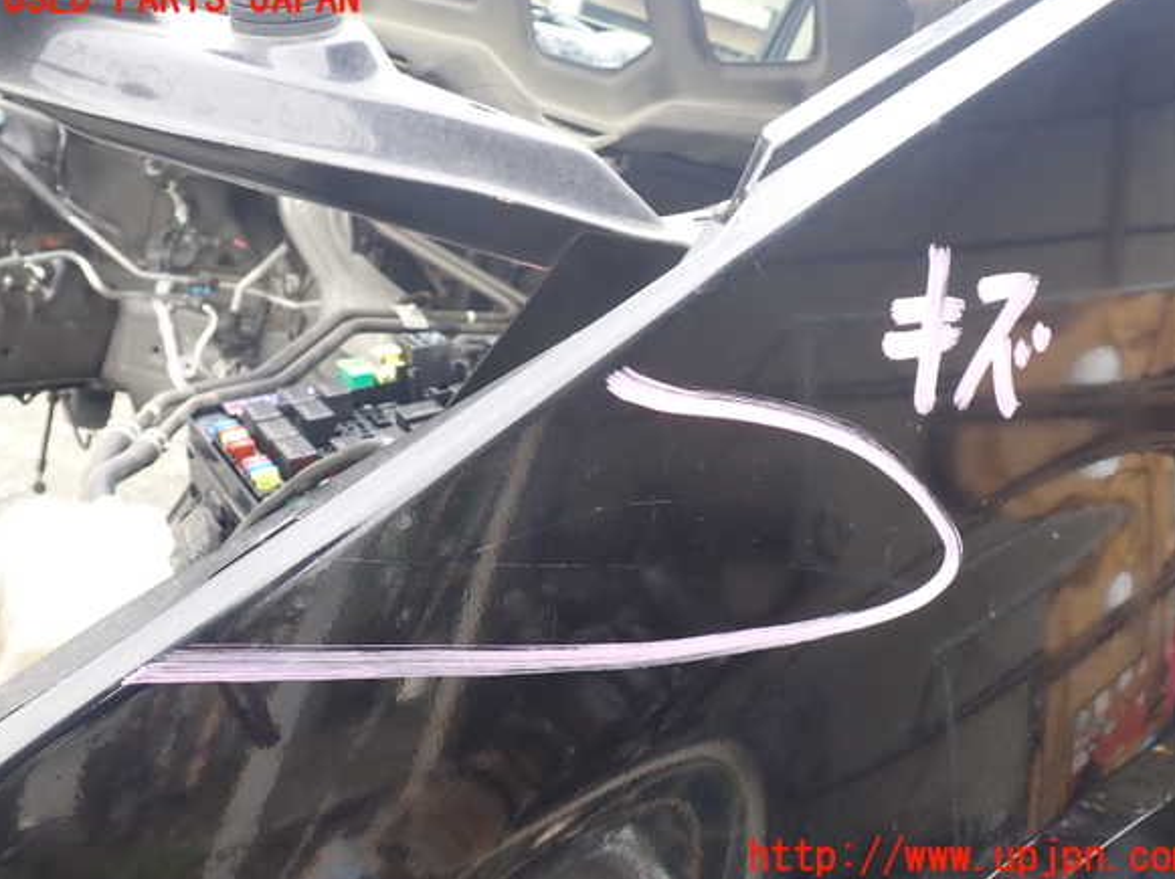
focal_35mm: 31
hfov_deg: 58.4
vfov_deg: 45.4
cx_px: 599
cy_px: 428
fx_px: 1052
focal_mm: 5.4
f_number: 3.2
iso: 100
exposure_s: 1/60
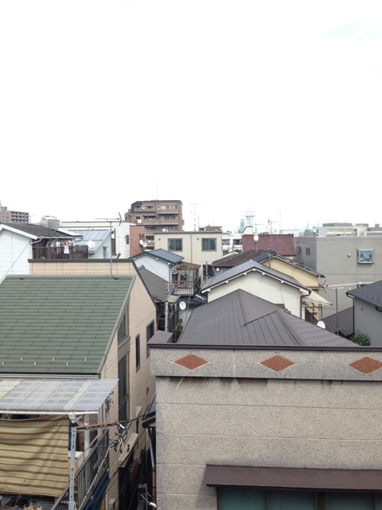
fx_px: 486
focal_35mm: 33
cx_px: 191
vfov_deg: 55.4
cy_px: 255
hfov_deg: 42.9
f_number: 2.4
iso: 50
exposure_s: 1/686
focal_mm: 4.12
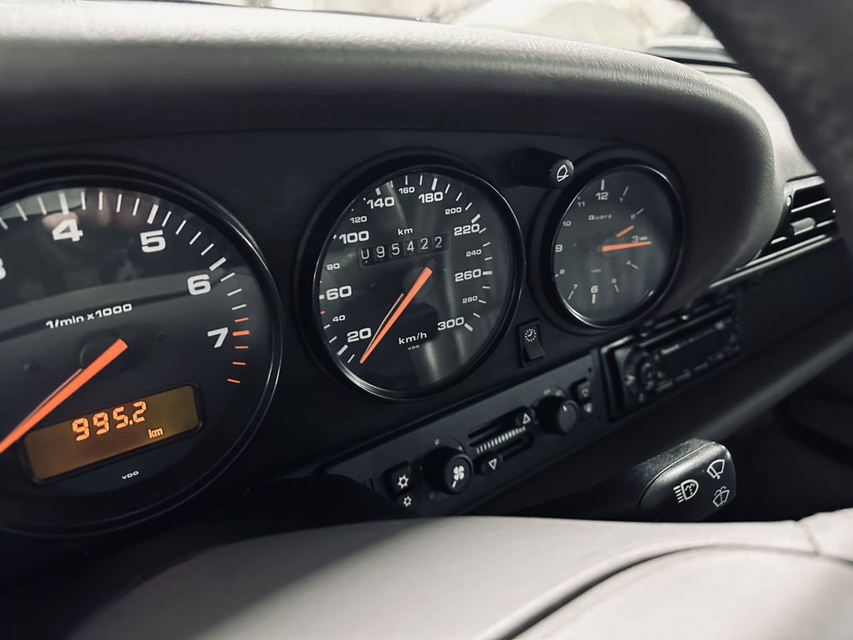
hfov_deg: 71.6
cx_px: 426
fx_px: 591
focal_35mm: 24
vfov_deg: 56.8
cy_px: 320
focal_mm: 6.86
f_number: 1.78
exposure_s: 1/25
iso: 800
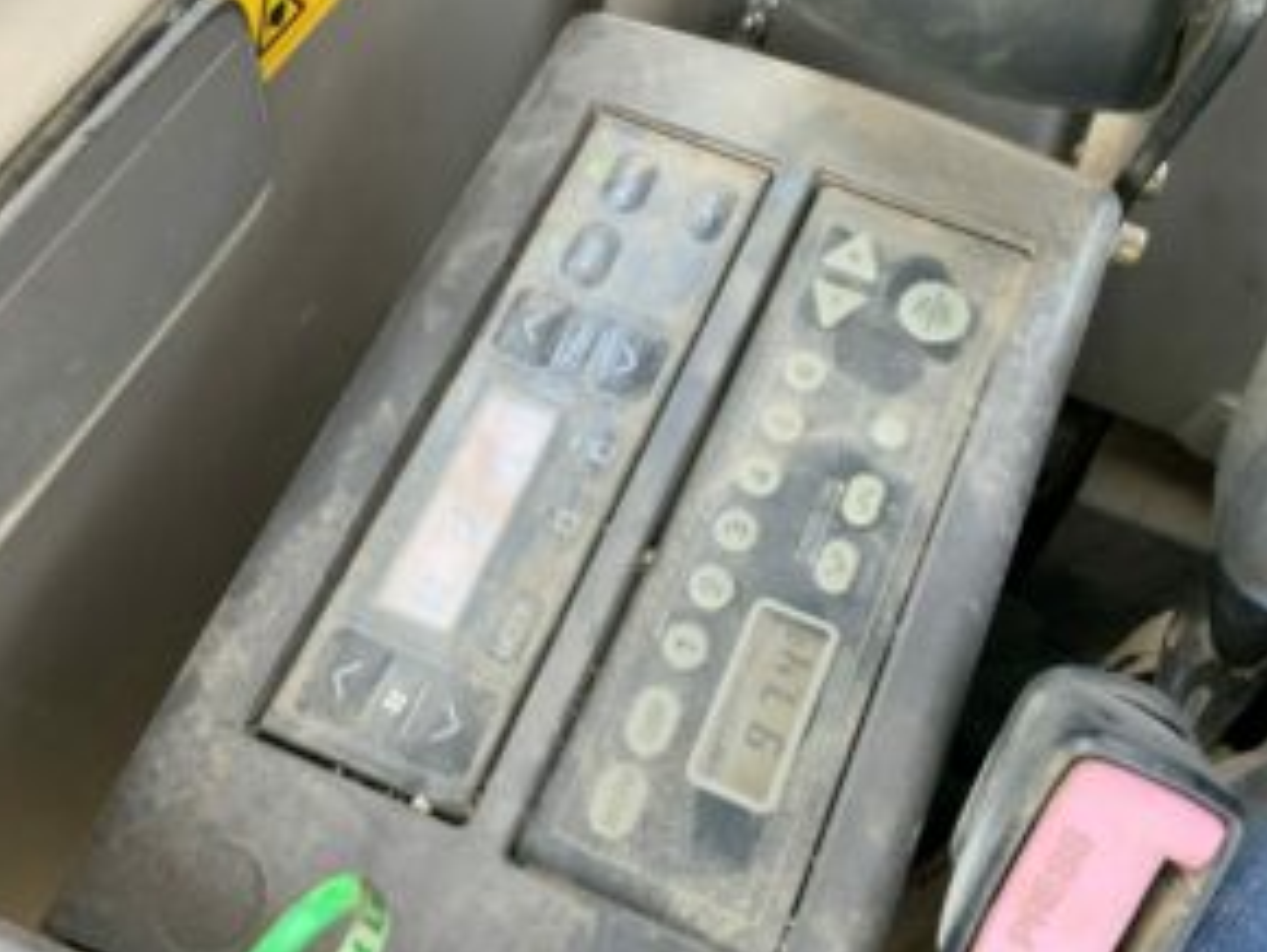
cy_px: 432
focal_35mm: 36
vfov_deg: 39.7
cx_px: 668
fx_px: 1319
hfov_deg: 51.3
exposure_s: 1/122
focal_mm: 3
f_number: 1.8
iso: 64
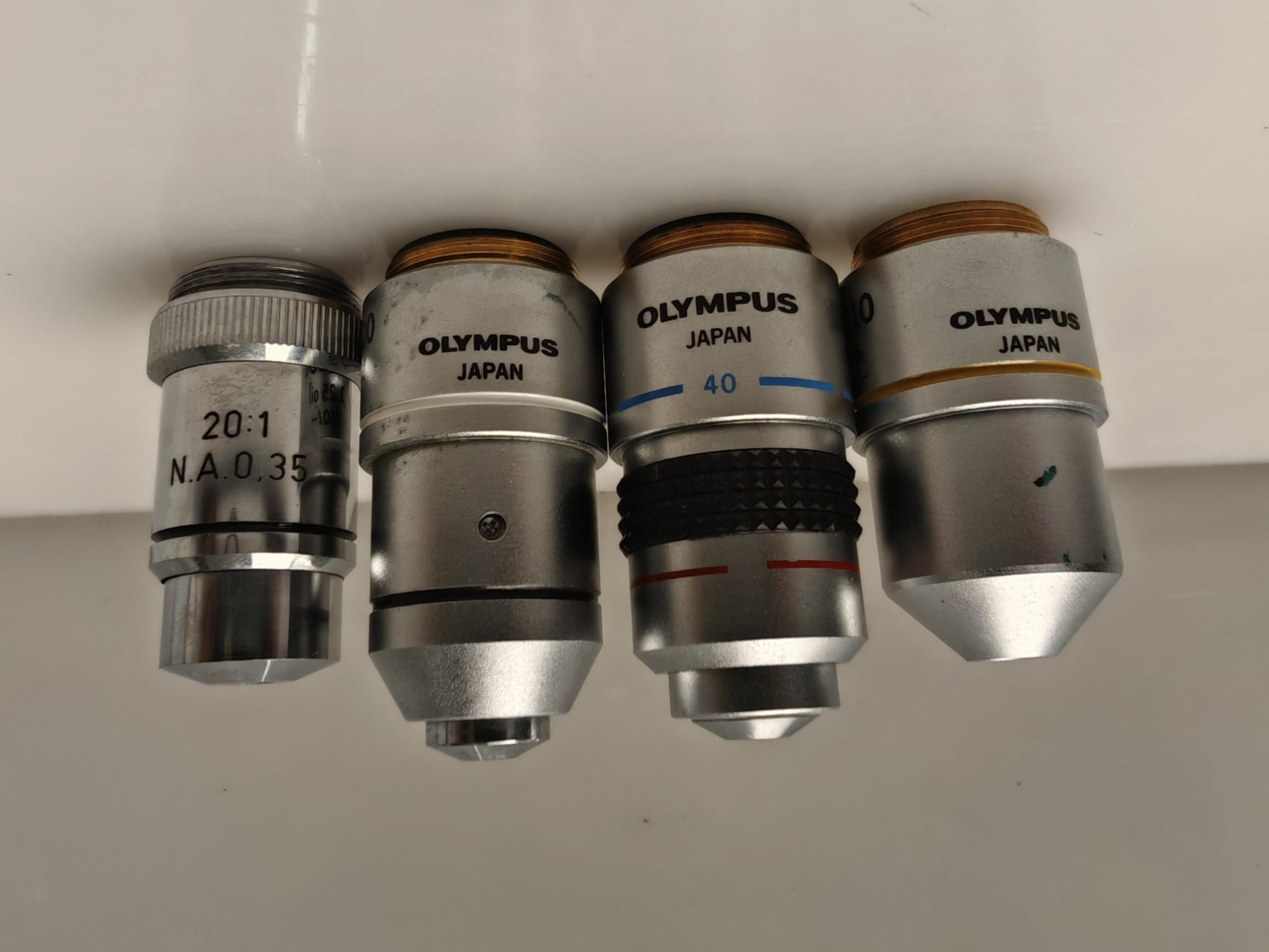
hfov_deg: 65.3
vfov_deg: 51.4
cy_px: 476
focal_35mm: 27
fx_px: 990
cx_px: 634
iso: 100
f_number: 2
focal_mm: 1.82
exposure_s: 1/50
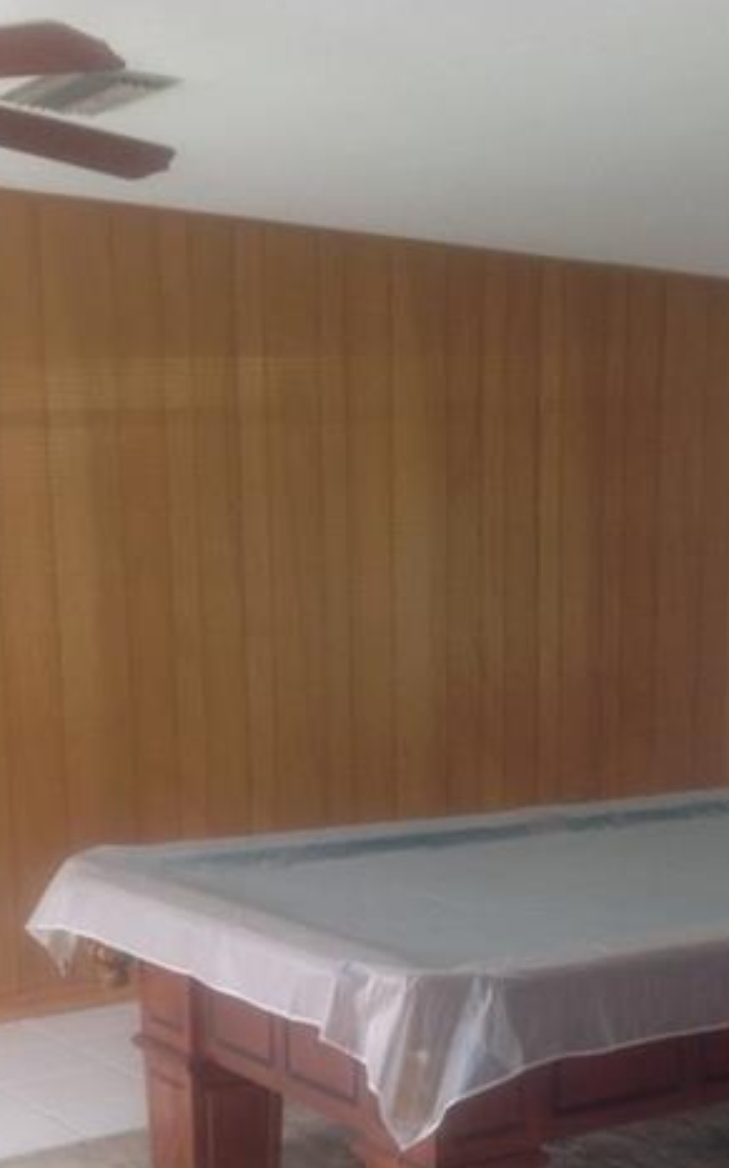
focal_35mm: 61
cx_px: 522
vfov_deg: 32.5
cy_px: 937
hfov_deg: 21.1
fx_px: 1940
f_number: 2.4
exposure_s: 1/30
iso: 64
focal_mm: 4.28
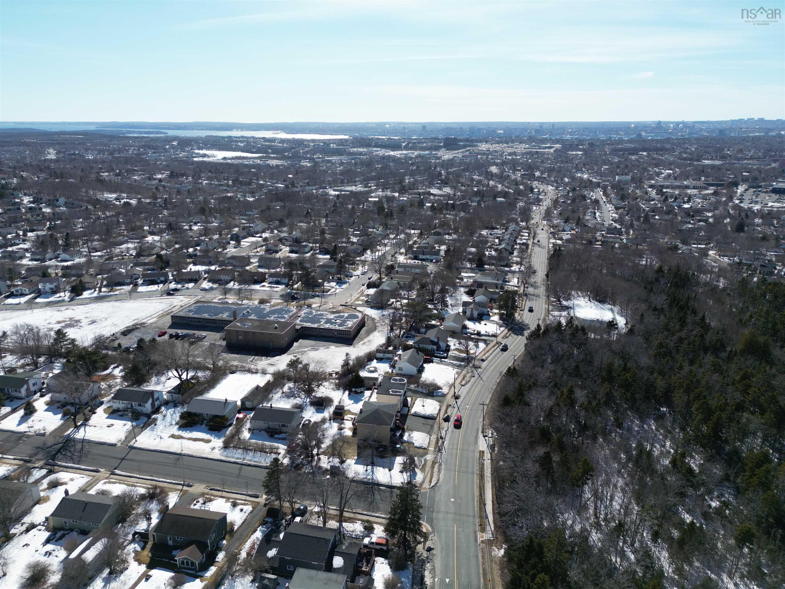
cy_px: 294
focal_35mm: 24
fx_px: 544
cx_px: 392
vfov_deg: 56.8
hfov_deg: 71.6
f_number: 1.7
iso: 130
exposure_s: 1/4000
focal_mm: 6.72
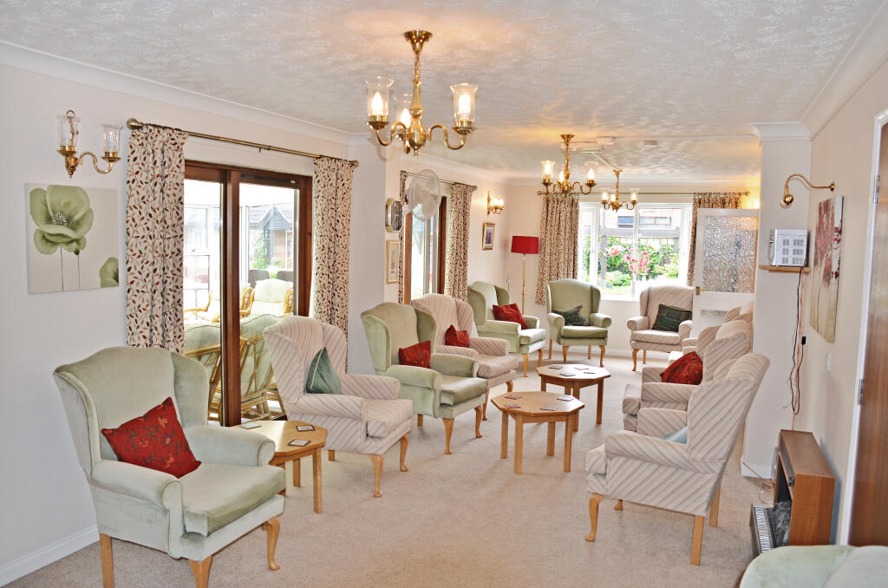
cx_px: 444
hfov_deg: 67.5
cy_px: 294
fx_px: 665
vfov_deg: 47.7
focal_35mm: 27
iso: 320
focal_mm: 18
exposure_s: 1/125
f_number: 3.5
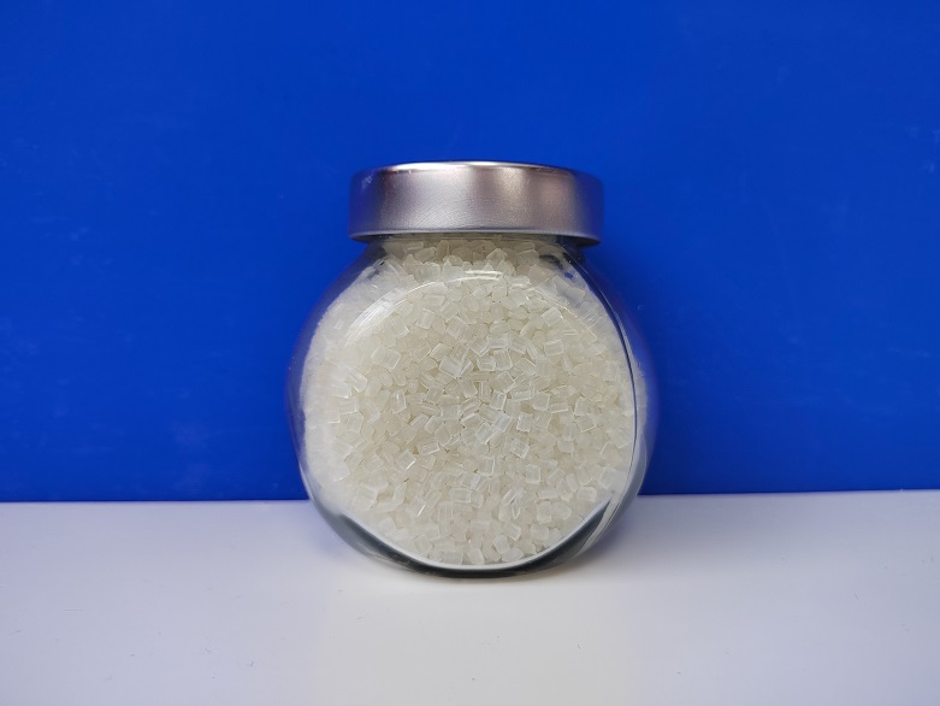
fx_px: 625
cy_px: 353
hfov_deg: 73.9
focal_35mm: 23
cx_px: 470
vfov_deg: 58.9
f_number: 1.9
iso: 619
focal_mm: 5.52
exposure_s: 1/100
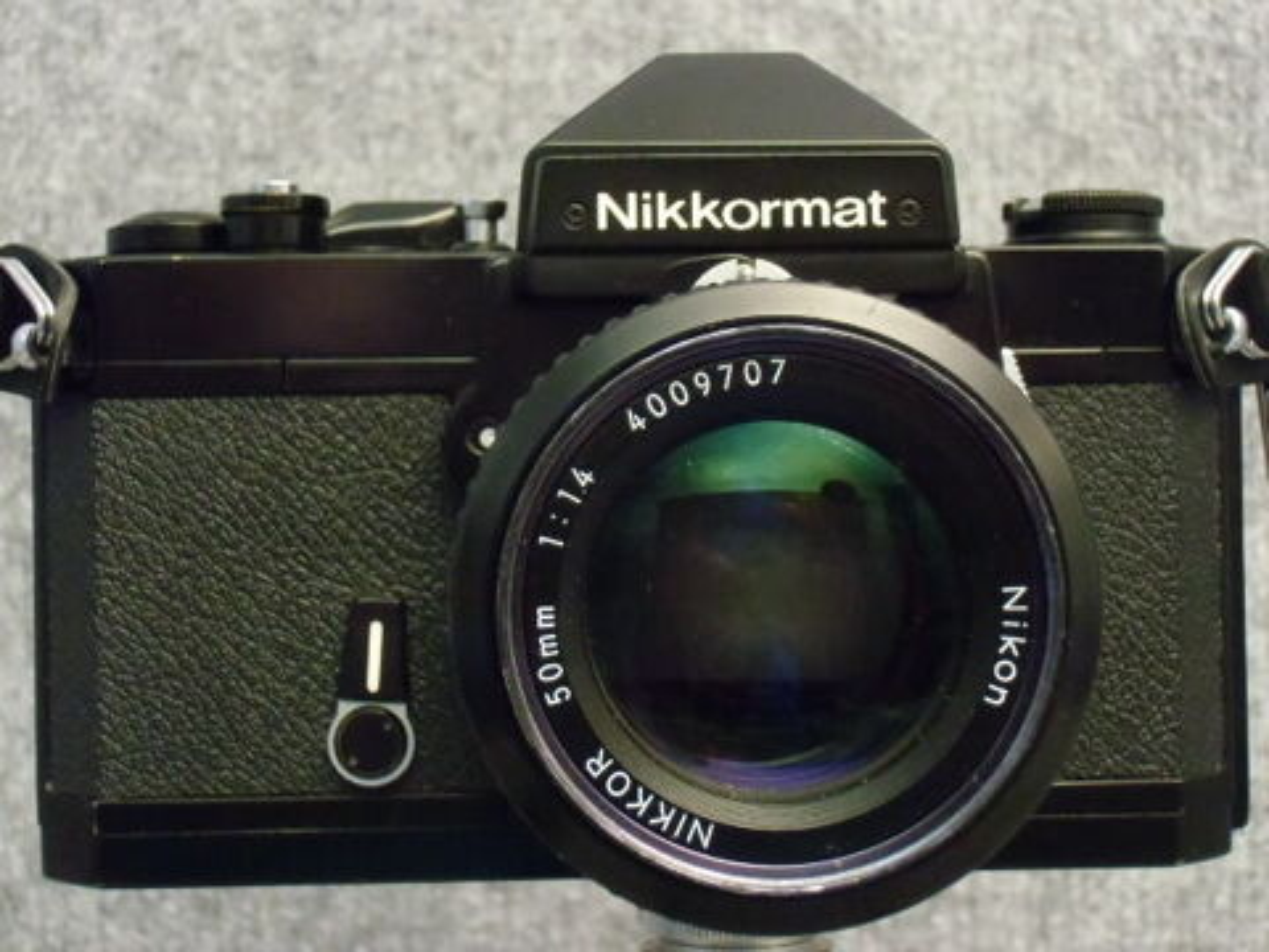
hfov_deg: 28.6
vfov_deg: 21.6
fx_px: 2493
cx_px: 634
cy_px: 476
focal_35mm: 68
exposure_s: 1/8
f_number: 4.7
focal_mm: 12.1
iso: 800
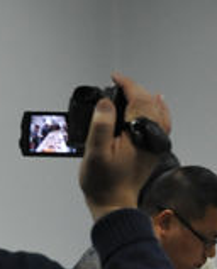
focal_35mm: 265
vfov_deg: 7.2
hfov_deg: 5.7
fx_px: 2119
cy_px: 383
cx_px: 456
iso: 3200
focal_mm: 50
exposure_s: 1/100
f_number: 5
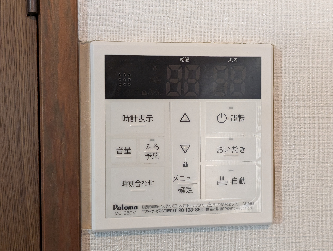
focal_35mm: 49
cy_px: 126
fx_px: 472
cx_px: 166
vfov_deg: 29.7
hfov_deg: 38.9
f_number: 1.68
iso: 470
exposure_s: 1/60
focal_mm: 6.9
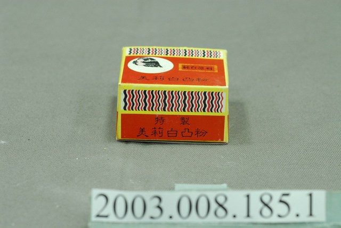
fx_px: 853
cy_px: 114
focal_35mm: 90
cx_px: 170
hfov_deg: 22.6
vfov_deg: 15.2
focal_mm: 60
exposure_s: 1/10
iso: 1000
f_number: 10
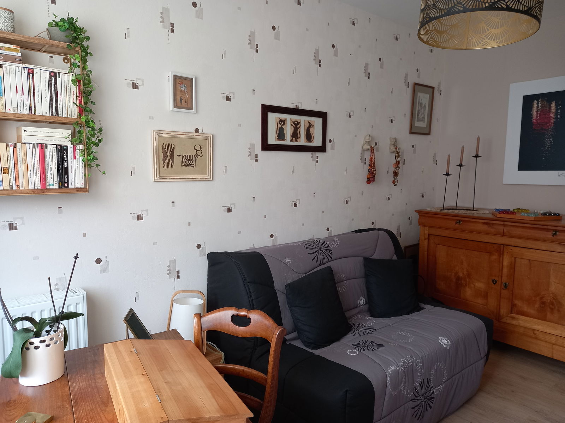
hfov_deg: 69.4
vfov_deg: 54.9
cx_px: 282
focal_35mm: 25
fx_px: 408
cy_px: 212
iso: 125
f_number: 2
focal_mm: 4.6
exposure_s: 1/60
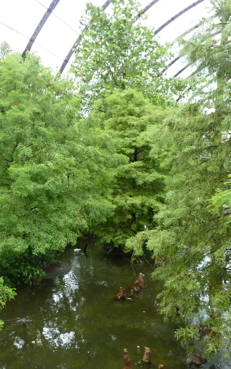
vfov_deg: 54.0
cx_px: 22
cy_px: 182
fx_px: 363
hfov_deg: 33.4
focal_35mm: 36
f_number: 3.3
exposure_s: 1/200
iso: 400
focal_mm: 4.1
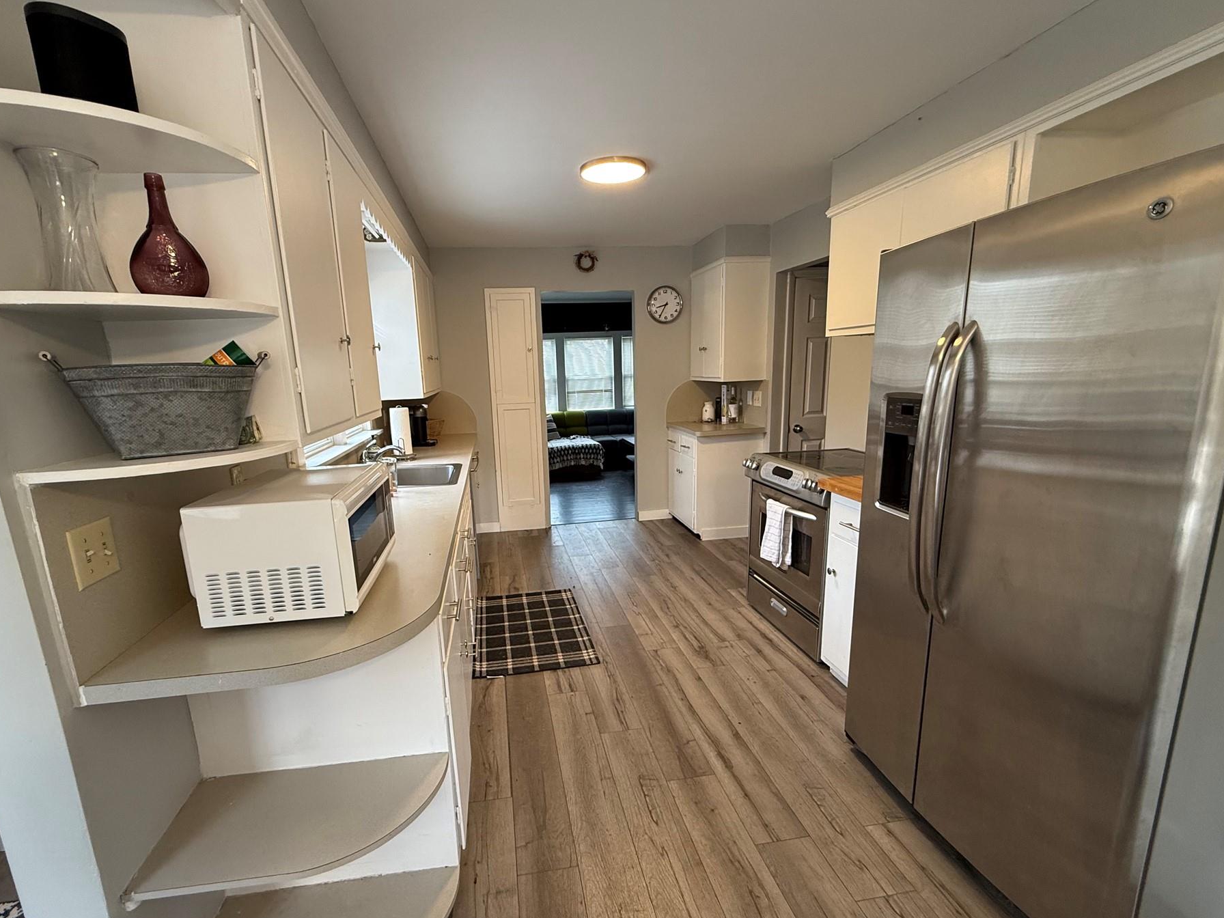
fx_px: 566
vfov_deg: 78.0
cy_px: 491
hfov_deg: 94.4
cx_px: 573
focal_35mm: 16
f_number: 2.2
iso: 200
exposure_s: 1/60
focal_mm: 2.22
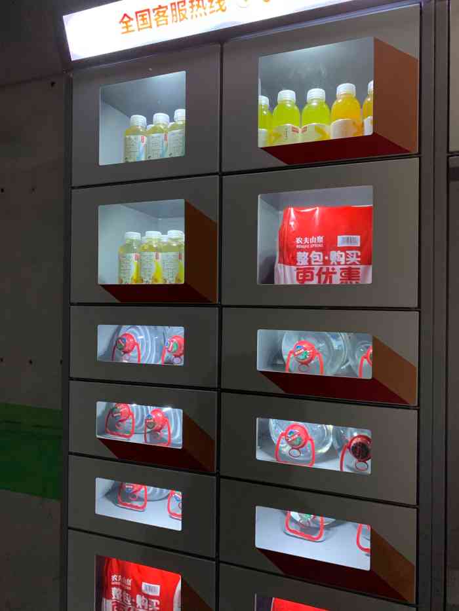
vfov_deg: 67.3
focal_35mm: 26
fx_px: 460
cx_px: 230
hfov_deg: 53.1
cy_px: 306
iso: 320
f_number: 1.8
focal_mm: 4.25
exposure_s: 1/25
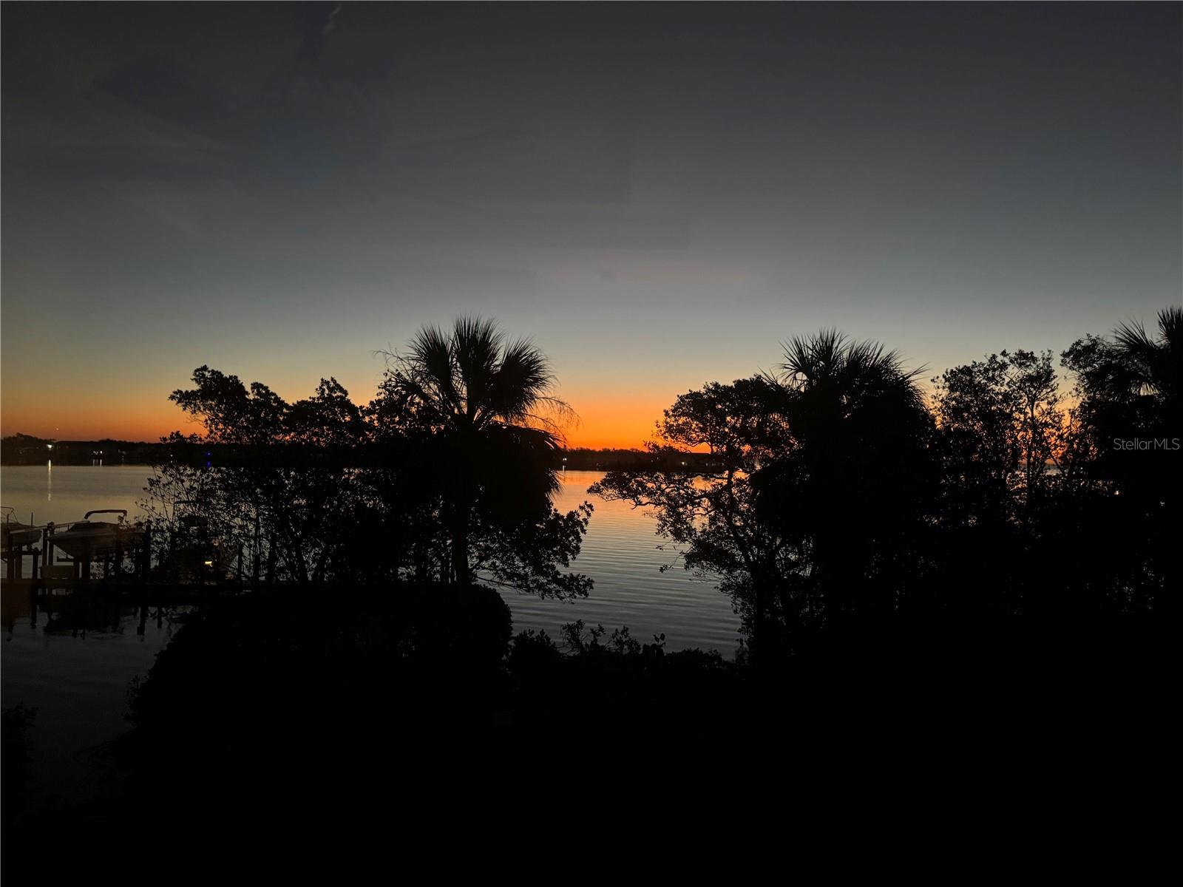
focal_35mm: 24
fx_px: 820
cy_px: 444
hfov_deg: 71.6
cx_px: 592
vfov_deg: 56.8
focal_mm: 6.76
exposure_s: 1/25
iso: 800
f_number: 1.78
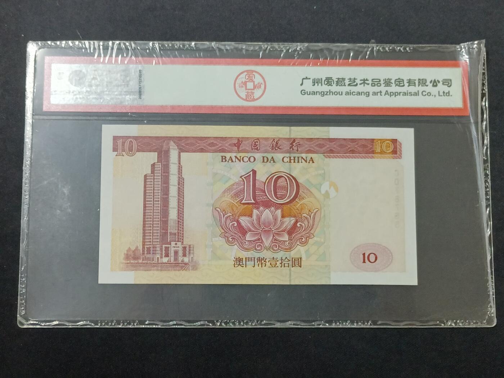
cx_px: 252
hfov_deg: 38.9
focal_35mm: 49
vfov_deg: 29.7
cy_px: 189
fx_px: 713
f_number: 1.8
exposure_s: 1/30
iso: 940
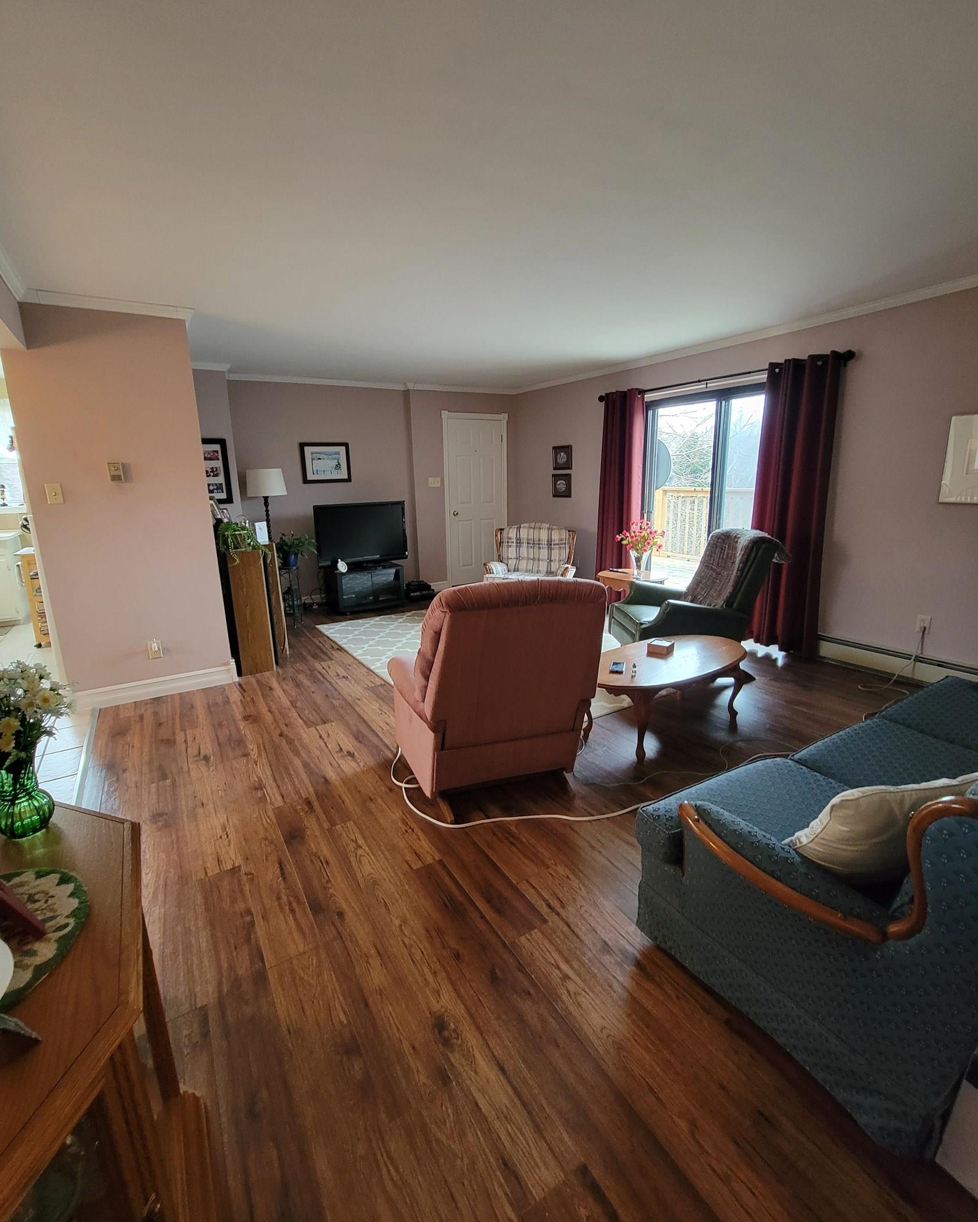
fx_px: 506
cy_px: 603
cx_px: 485
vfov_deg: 100.7
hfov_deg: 88.0
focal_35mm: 14
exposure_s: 1/30
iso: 500
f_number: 2.2
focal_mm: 2.2
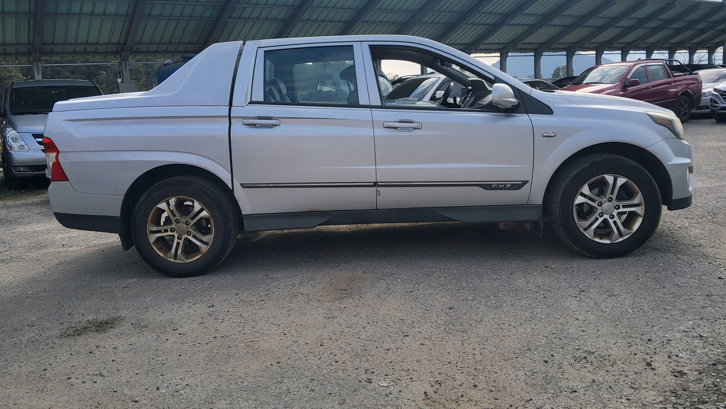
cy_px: 154
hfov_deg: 66.1
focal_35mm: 29
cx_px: 360
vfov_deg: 39.9
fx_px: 558
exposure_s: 1/799
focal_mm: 3.98
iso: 12
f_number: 1.8
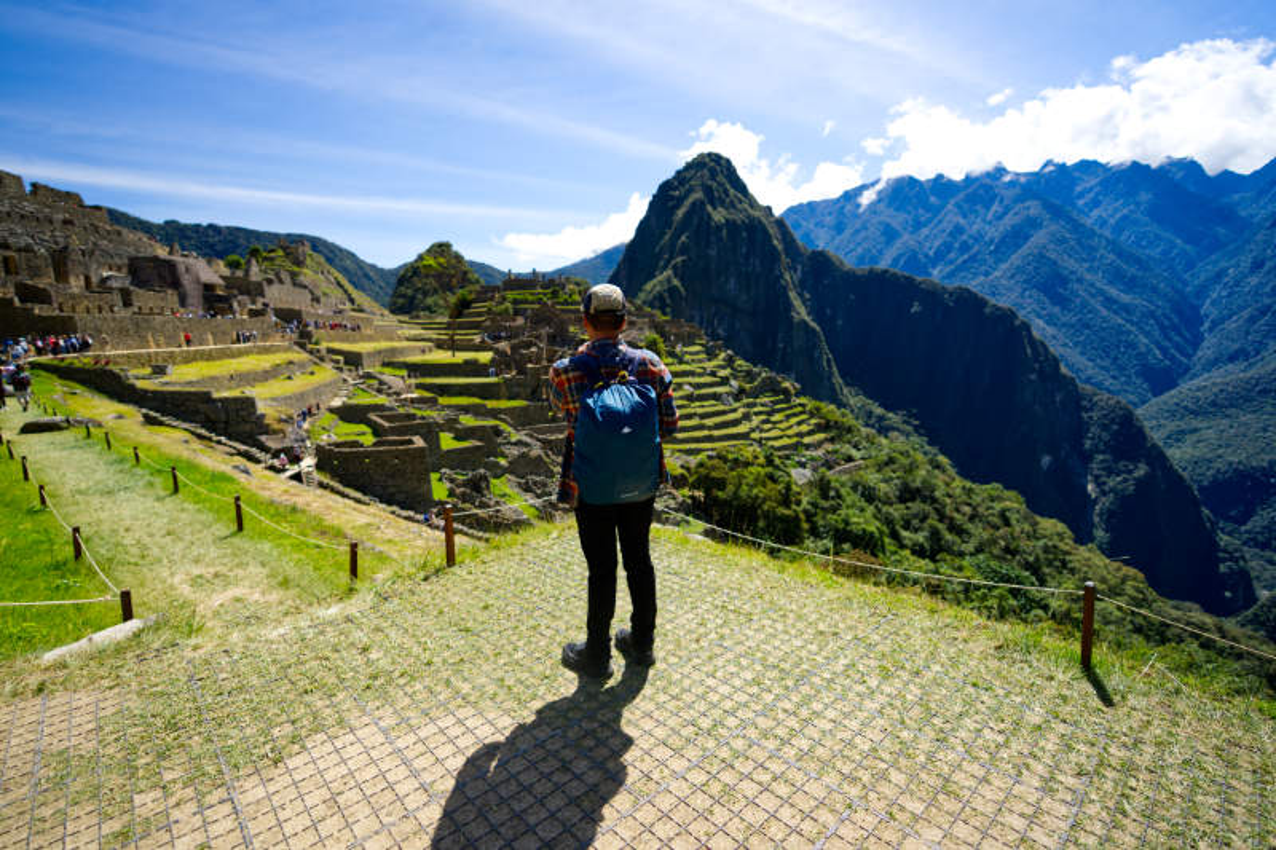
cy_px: 425
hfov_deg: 96.7
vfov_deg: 73.7
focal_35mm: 16
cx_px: 638
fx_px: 567
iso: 160
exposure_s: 1/1000
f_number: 2.8
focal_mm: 16
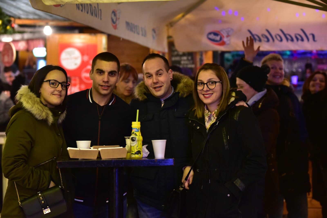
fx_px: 954
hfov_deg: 19.4
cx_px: 164
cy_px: 109
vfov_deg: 13.1
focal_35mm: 105
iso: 6400
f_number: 3.2
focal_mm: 105
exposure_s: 1/80
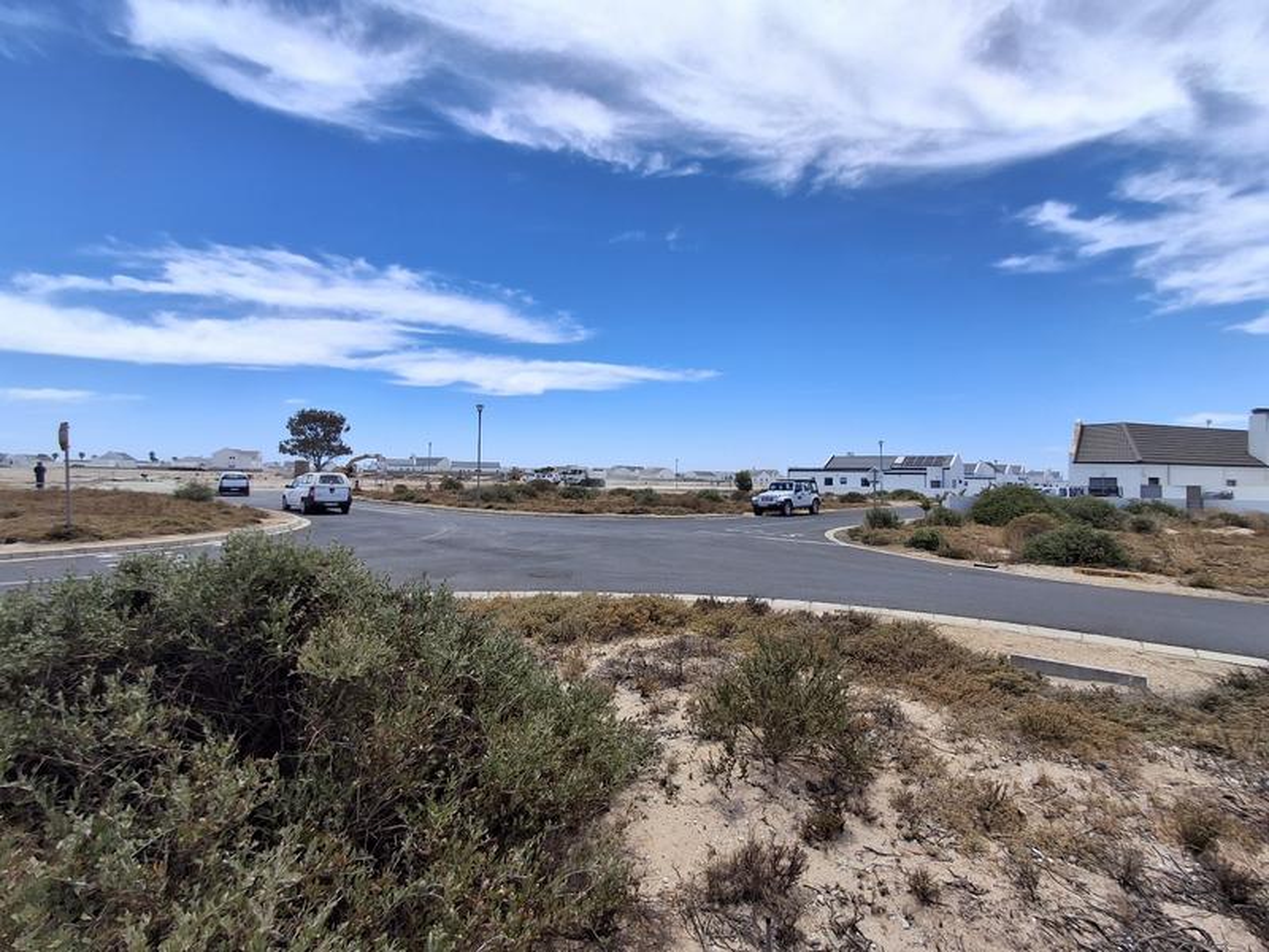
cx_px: 634
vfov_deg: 78.1
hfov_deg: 94.5
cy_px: 476
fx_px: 587
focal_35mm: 16
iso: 40
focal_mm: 1.64
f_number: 2.2
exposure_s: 1/2227
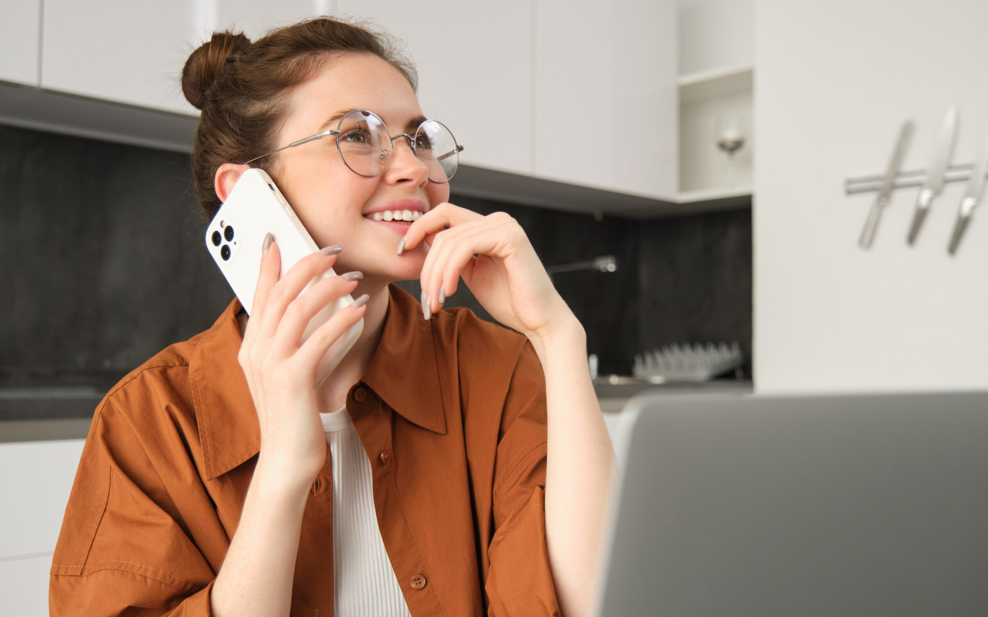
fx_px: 969
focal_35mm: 36
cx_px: 496
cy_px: 305
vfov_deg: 35.3
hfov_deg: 54.0
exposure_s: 1/125
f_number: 2.8
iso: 320
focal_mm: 23.4
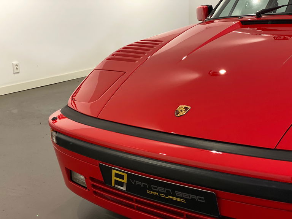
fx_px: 439
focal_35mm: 52
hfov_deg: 36.8
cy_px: 110
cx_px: 146
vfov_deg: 28.0
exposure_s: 1/40
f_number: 2
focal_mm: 6
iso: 400
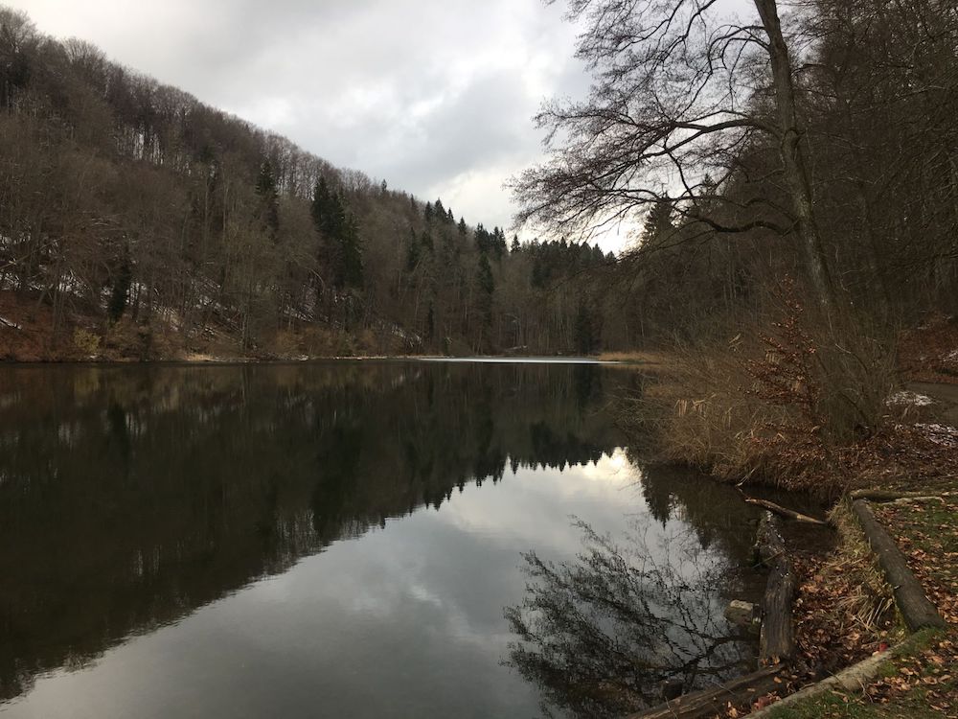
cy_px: 360
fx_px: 803
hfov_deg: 61.7
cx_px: 479
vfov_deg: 48.2
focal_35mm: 29
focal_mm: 4.15
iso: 25
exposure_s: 1/469
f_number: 2.2
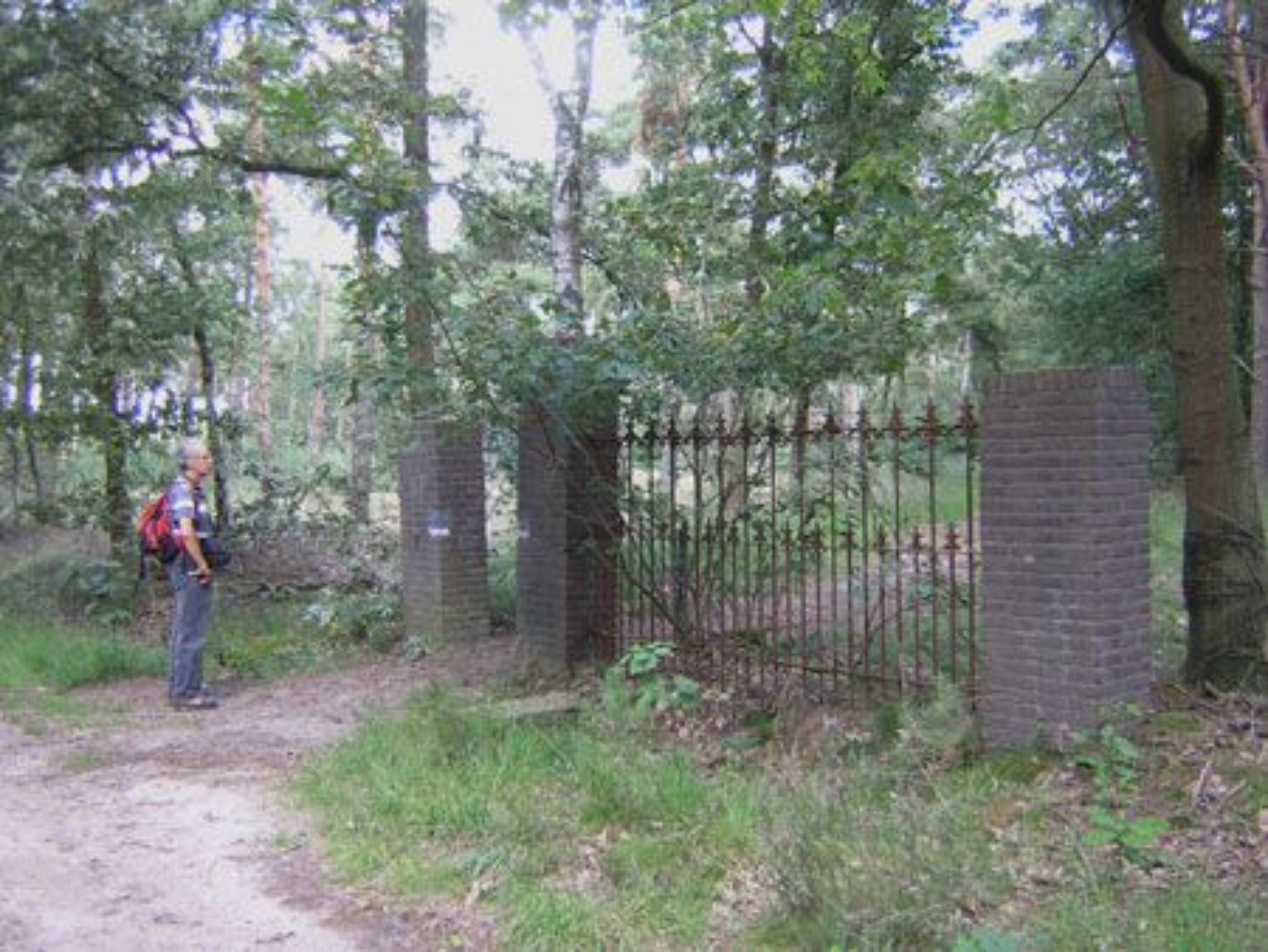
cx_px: 634
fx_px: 1319
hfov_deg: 51.3
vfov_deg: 39.7
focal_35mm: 36
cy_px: 476
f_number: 2.6
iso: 118
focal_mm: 4.7
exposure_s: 1/30
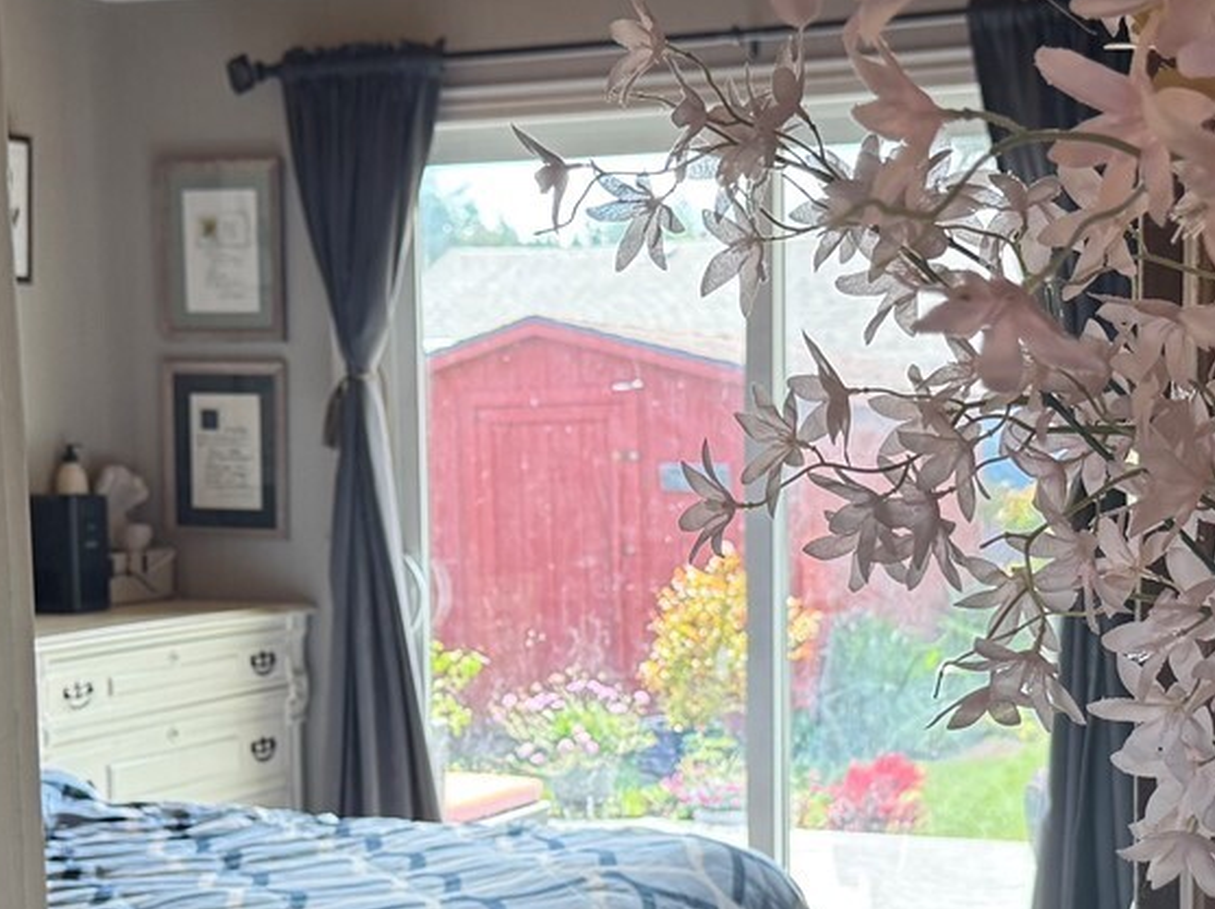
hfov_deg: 28.2
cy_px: 695
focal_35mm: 69
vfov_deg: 21.1
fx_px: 2420
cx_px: 635
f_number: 1.78
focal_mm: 6.76
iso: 125
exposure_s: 1/127
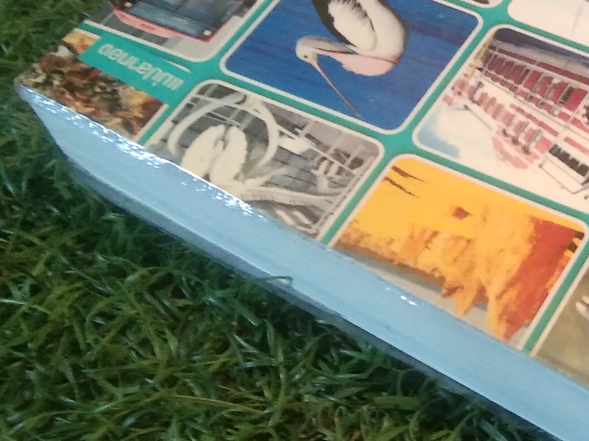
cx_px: 663
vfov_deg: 15.4
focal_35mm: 95
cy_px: 55
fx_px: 1616
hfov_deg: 19.7
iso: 534
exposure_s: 1/20
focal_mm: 3.65
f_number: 2.2
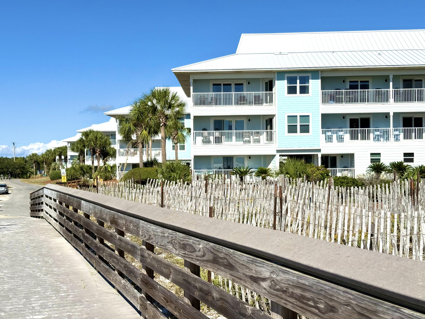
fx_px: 589
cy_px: 160
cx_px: 212
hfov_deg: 39.7
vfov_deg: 30.3
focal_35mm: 48
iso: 64
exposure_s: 1/11364
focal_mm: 6.76
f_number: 1.78
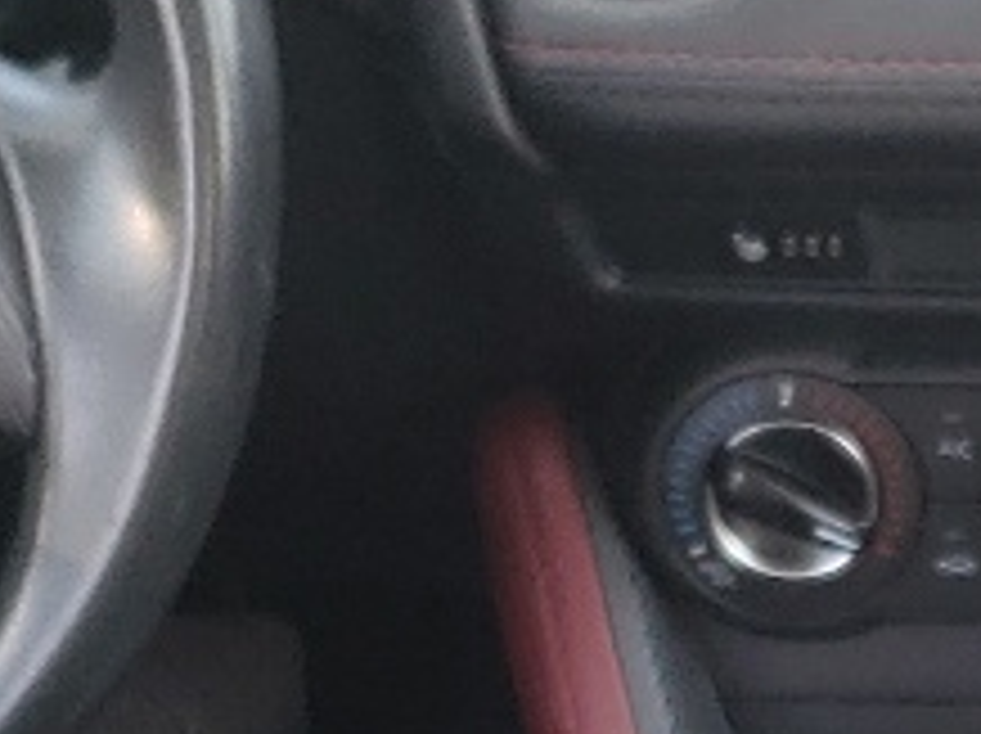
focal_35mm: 191
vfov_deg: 7.6
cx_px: 1188
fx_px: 5407
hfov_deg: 10.2
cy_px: 1049
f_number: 1.5
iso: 50
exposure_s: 1/108
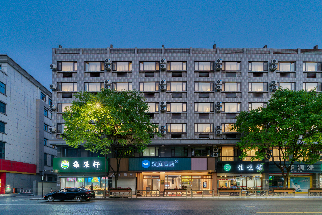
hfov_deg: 108.3
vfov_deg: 85.4
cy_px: 108
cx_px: 161
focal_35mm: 13
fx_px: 116
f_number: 11
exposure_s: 1/60
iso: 200
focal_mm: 13
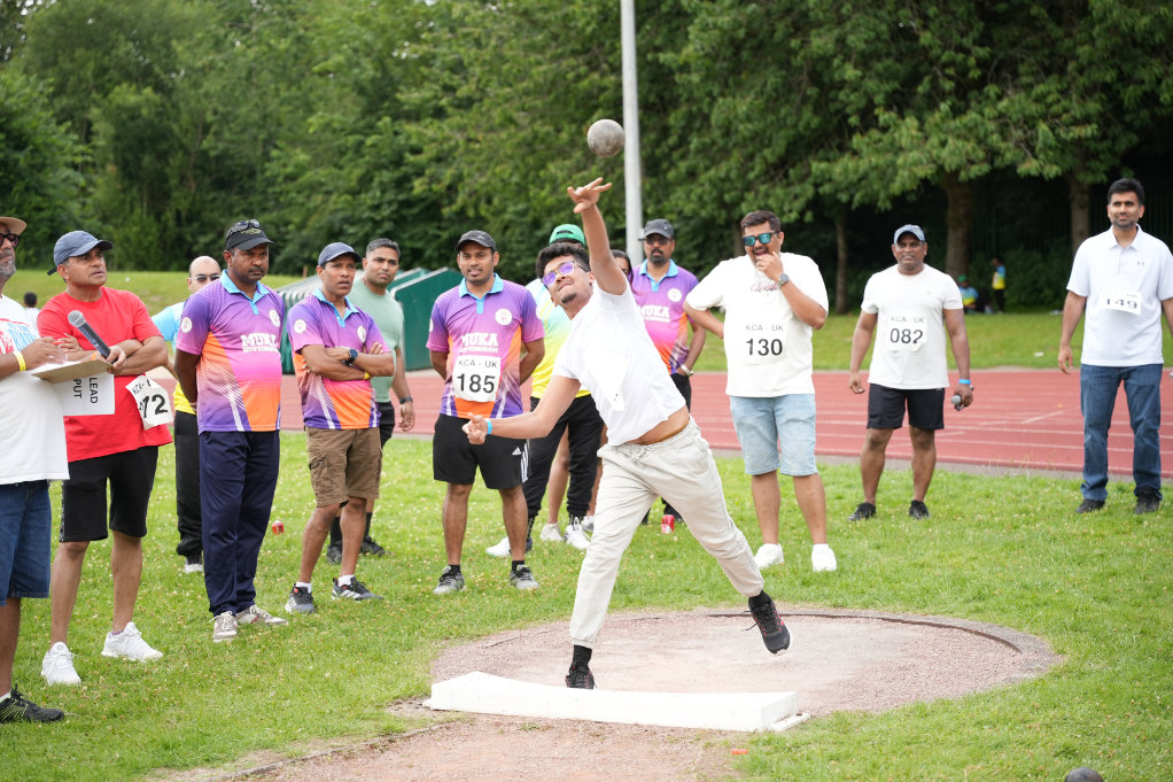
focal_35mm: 64
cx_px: 586
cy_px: 391
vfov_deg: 21.2
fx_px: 2085
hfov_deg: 31.4
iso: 250
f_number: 2.8
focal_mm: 65.1
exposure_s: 1/800
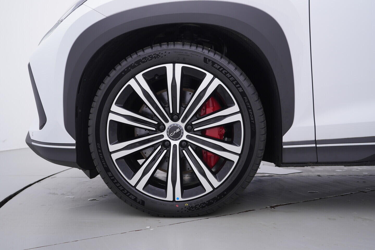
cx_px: 188
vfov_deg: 36.9
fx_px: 375
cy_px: 125
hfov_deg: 53.1
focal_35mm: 36
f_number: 4
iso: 125
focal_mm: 24
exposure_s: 1/60
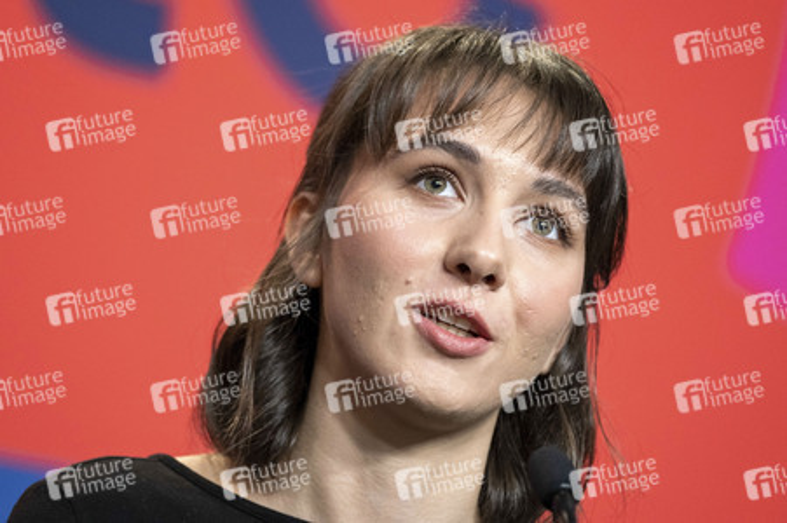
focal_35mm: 210
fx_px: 4587
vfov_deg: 6.5
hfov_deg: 9.8
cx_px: 394
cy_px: 262
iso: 2500
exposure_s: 1/280
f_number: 2.8
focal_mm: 140
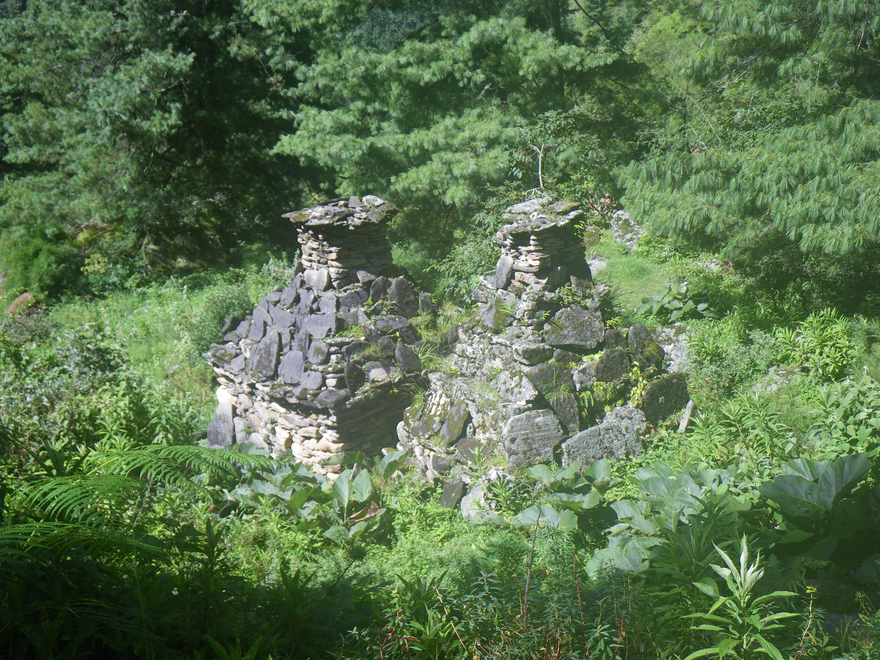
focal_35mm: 42
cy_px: 330
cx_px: 440
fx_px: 1068
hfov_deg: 44.8
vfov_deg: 34.3
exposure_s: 1/160
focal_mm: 7.5
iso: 50
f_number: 4.2
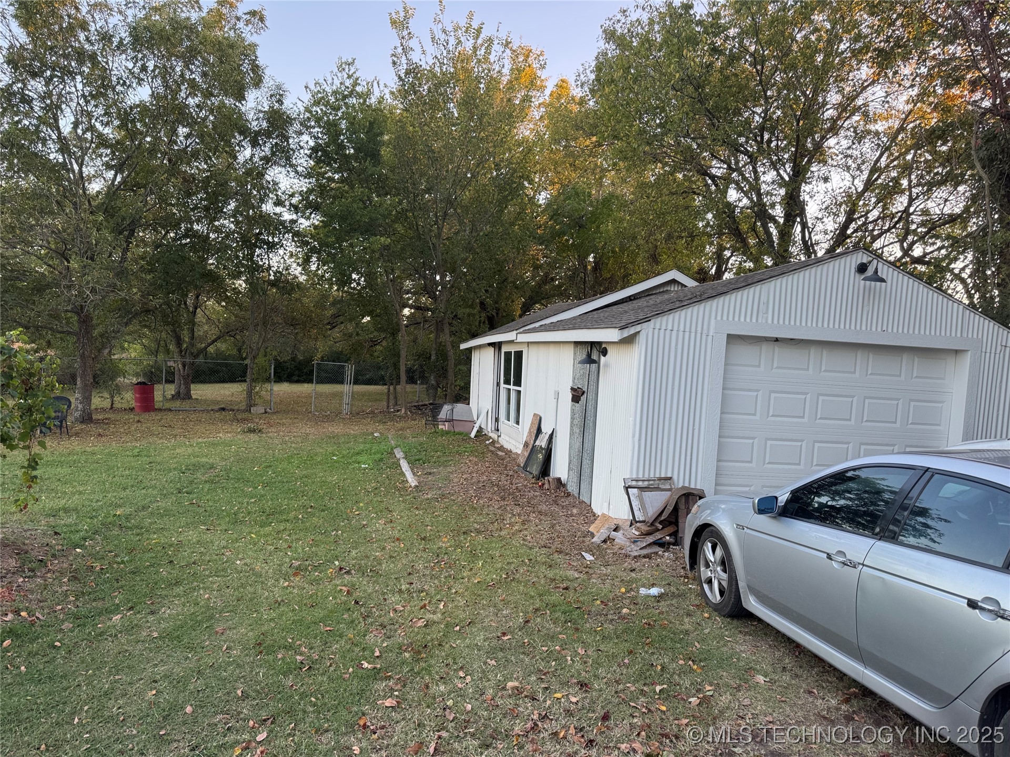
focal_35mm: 24
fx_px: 700
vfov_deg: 56.8
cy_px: 378
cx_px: 505
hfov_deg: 71.6
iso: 64
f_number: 1.78
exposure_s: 1/121
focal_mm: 6.76
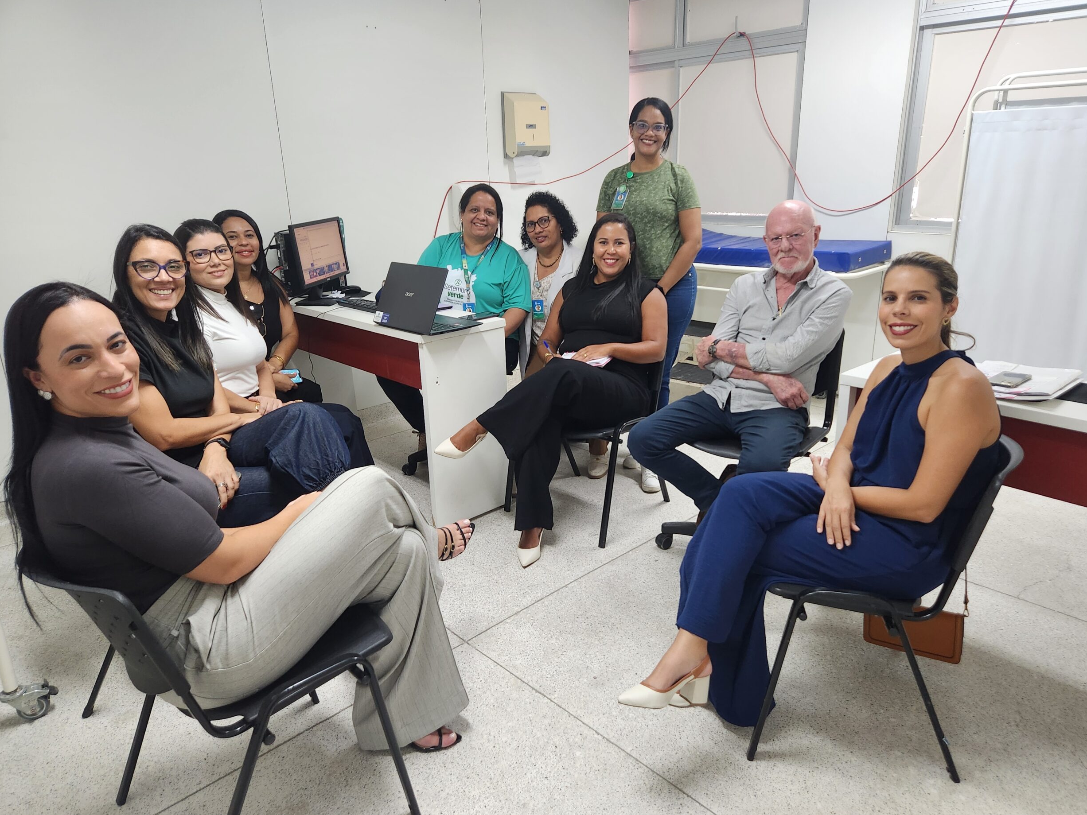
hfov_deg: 71.6
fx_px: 754
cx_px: 561
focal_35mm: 24
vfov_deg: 56.8
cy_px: 396
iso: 320
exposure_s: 1/120
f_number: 1.8
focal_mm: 5.4
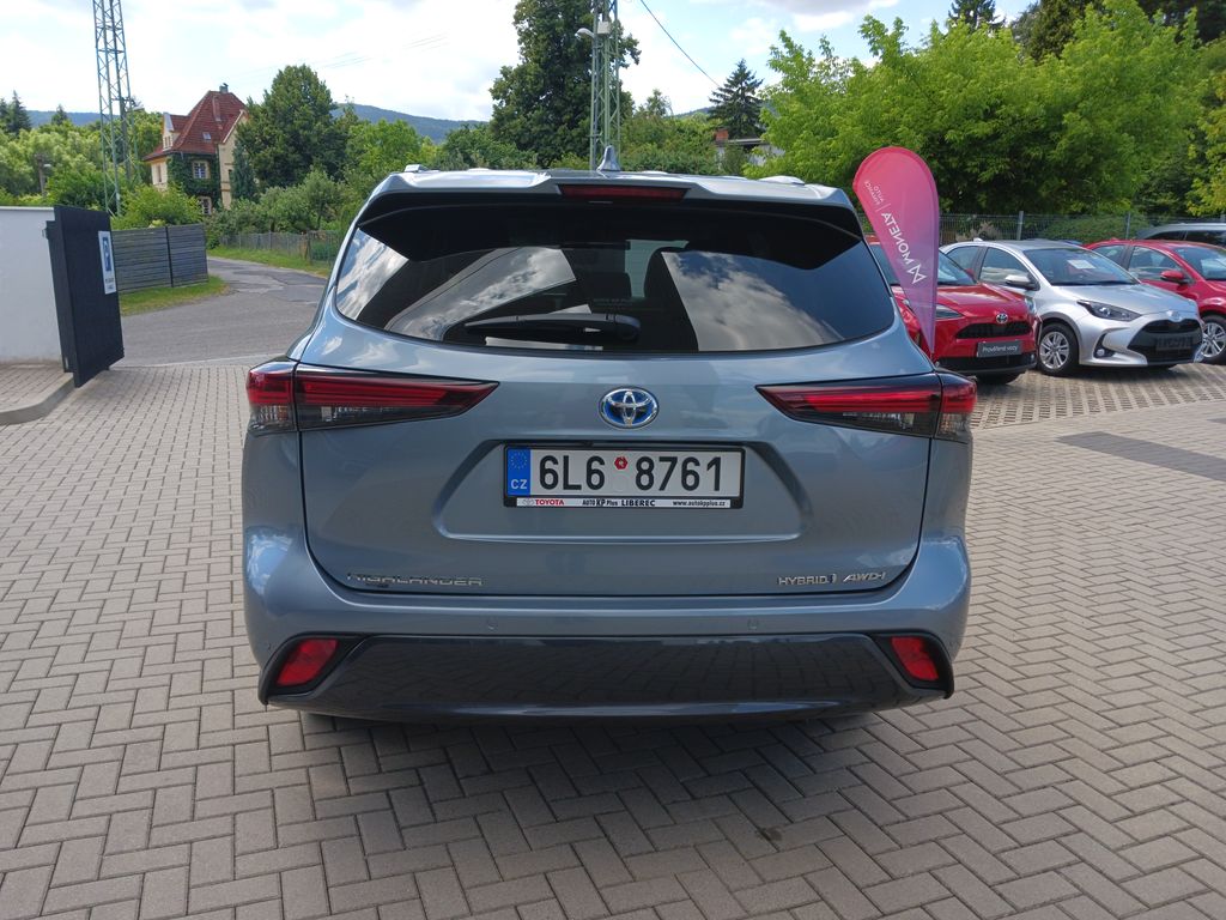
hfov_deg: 65.3
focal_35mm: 27
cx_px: 613
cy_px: 460
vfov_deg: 51.4
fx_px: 956
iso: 20
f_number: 1.8
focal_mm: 4
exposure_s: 1/176
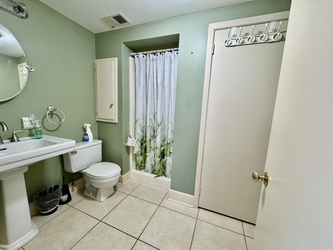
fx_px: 135
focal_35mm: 14
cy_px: 125
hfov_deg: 102.1
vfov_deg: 85.7
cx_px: 166
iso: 160
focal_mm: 2.22
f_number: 2.2
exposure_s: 1/120
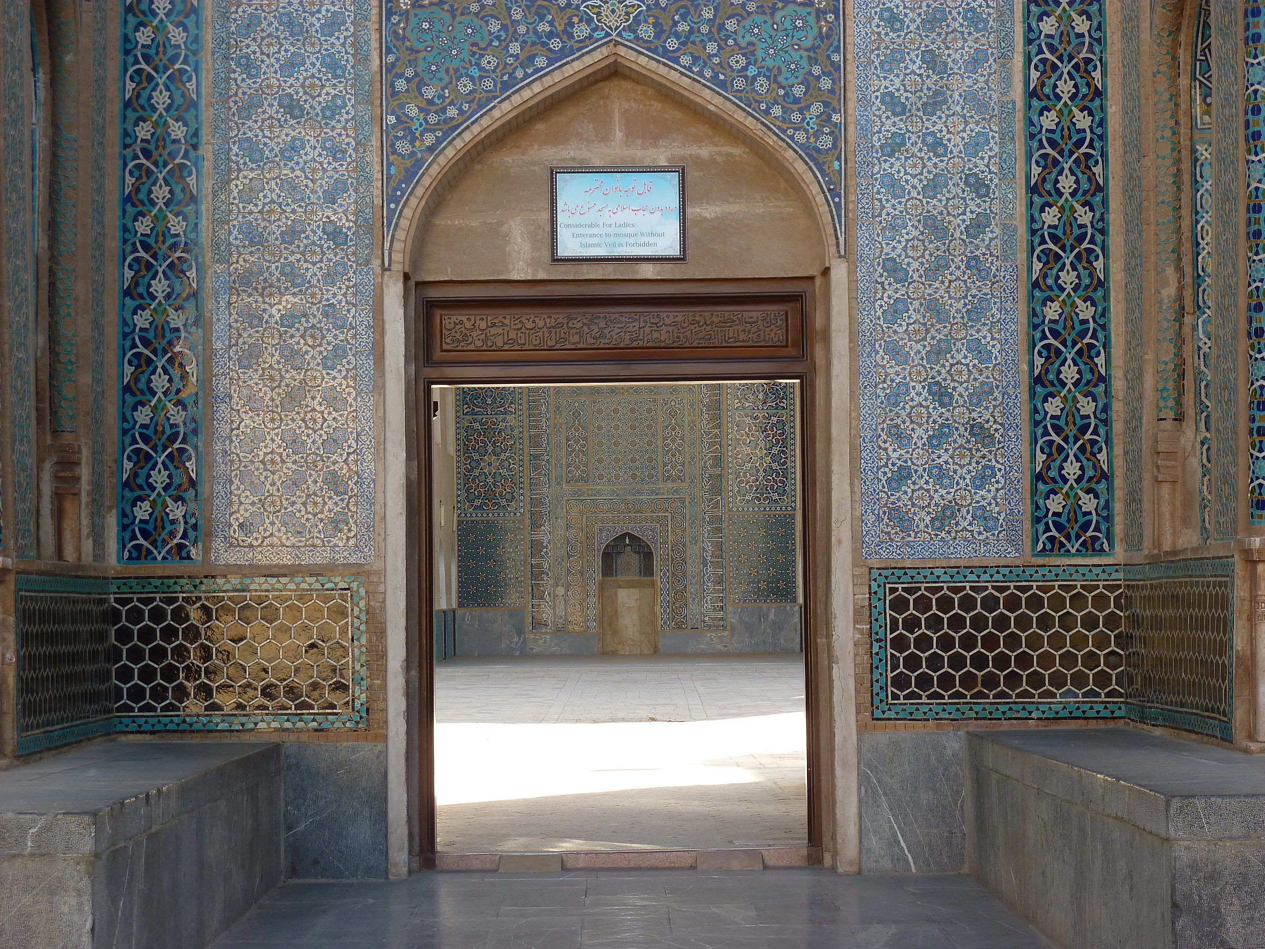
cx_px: 632
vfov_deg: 18.9
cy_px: 474
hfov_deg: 25.0
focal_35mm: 78
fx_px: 2850
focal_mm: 12.8
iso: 80
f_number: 4.2
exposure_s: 1/100
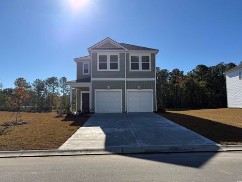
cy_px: 91
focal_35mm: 24
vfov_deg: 56.8
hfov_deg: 71.6
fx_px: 168
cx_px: 121
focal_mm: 6.76
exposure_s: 1/6711
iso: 80
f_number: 1.78
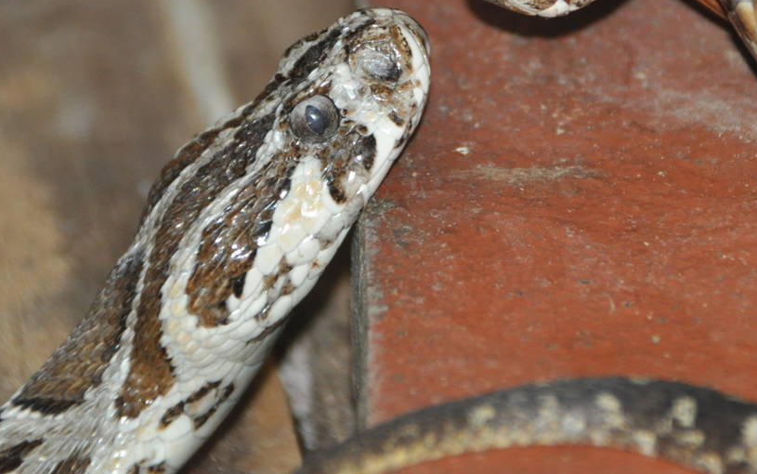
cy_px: 23
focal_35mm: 899
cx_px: 453
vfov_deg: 1.5
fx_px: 18553
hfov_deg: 2.3
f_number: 5.6
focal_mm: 300
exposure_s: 1/60
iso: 1000
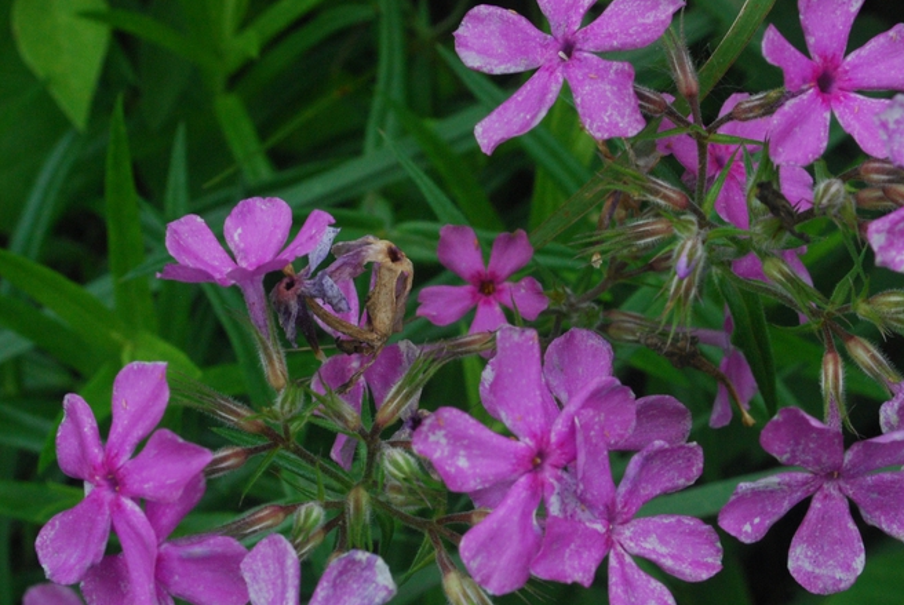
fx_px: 2237
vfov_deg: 15.4
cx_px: 546
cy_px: 393
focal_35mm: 89
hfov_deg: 22.8
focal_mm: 38
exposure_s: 1/80
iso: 800
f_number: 11
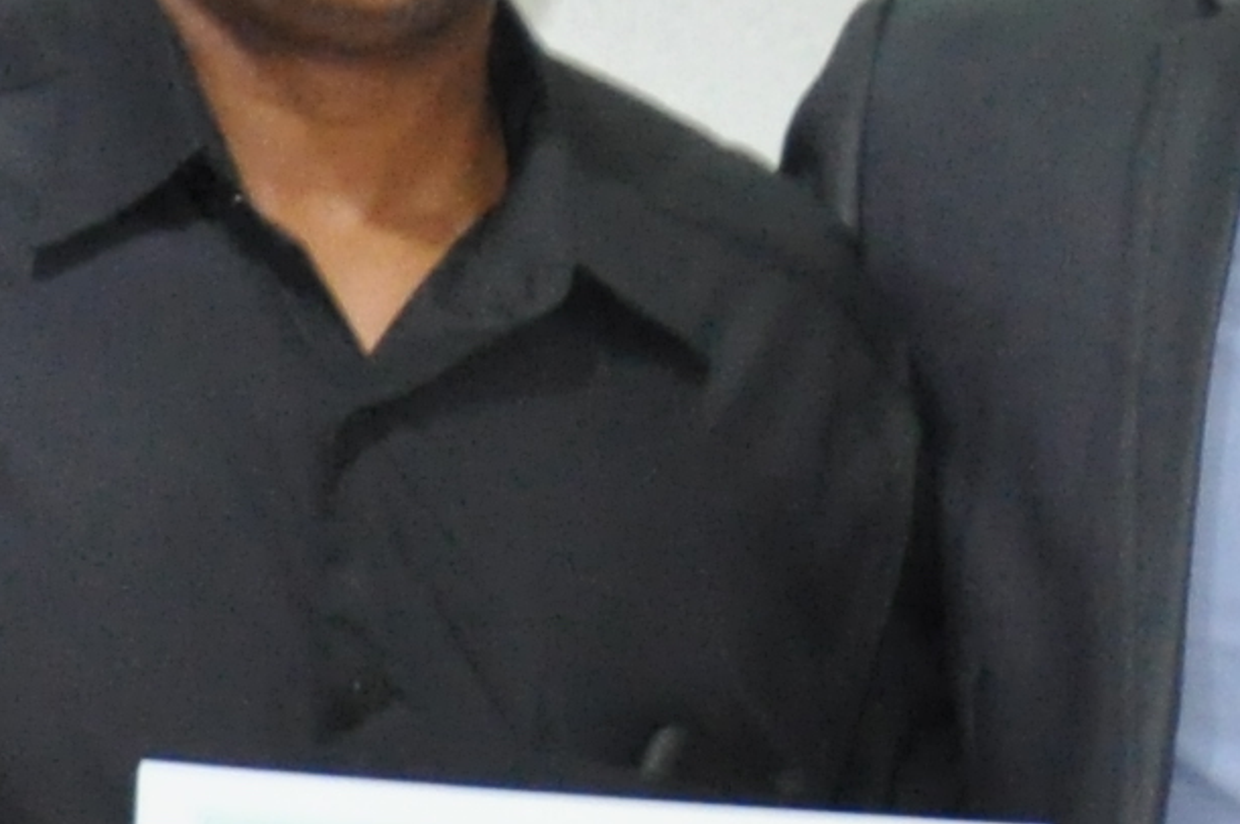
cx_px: 2222
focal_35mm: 337
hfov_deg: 6.0
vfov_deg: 4.0
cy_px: 1624
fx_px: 11595
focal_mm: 32
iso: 1250
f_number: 4.5
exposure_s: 1/60
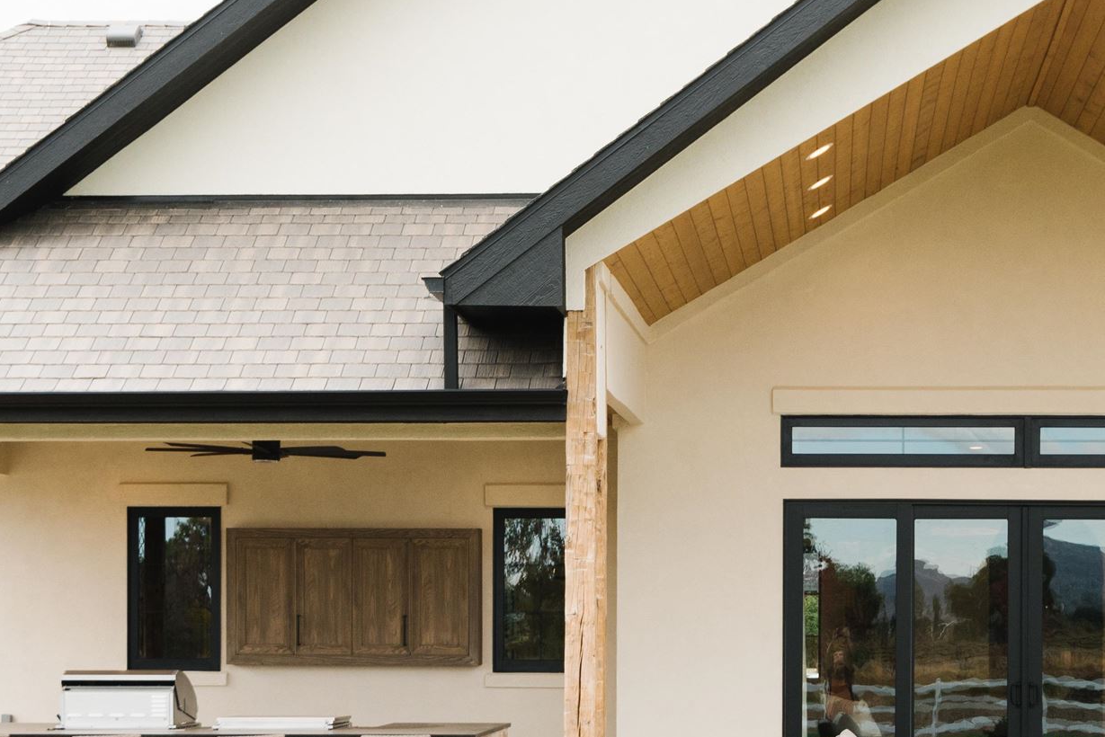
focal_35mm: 80
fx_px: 2456
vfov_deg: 17.1
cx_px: 673
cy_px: 385
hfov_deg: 25.3
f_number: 9
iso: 320
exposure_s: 1/250
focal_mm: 32
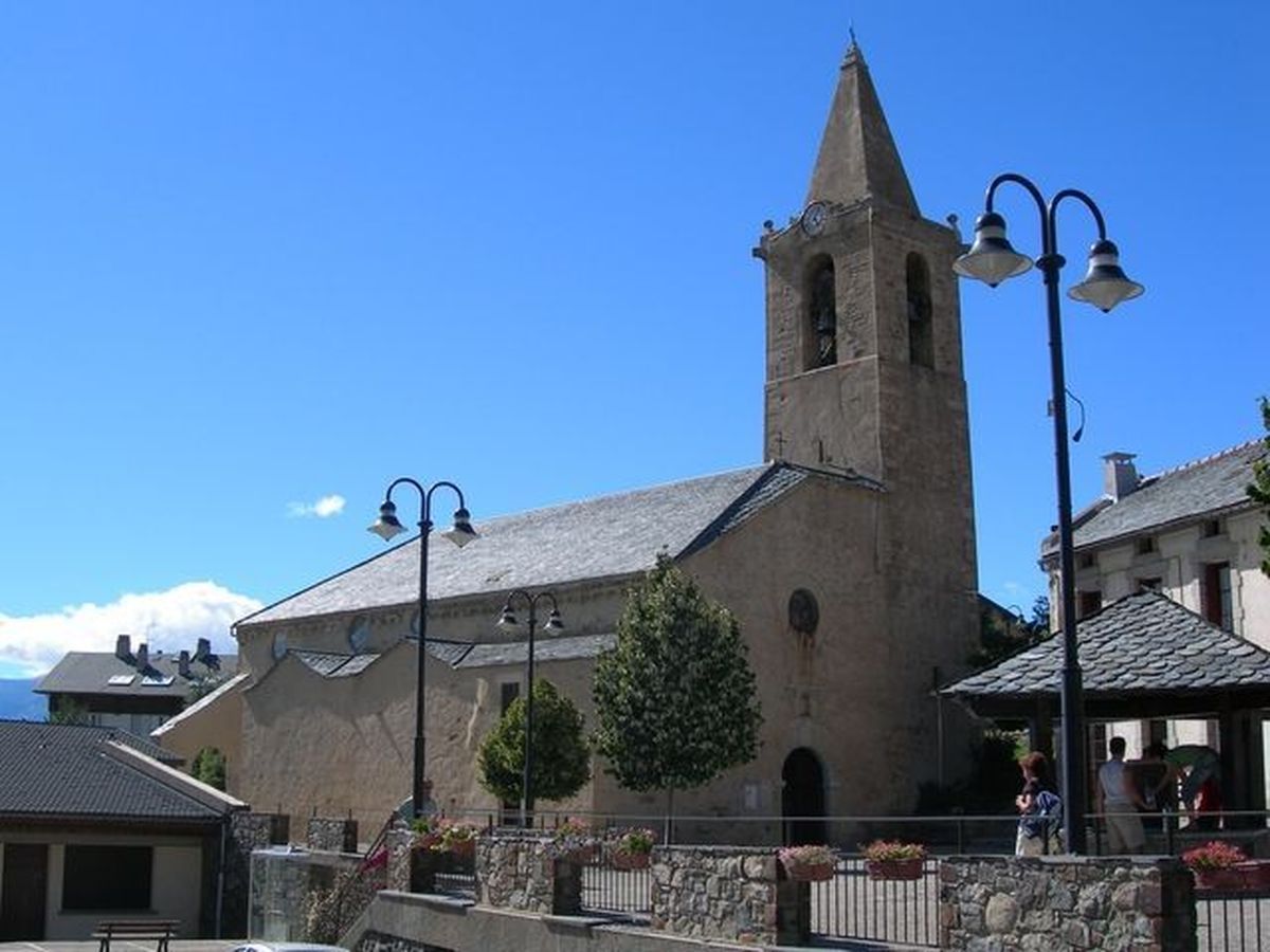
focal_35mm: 38
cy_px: 476
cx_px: 635
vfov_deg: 37.7
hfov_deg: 49.0
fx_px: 1394
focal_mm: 7.8
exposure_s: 1/513
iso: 50
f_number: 4.8
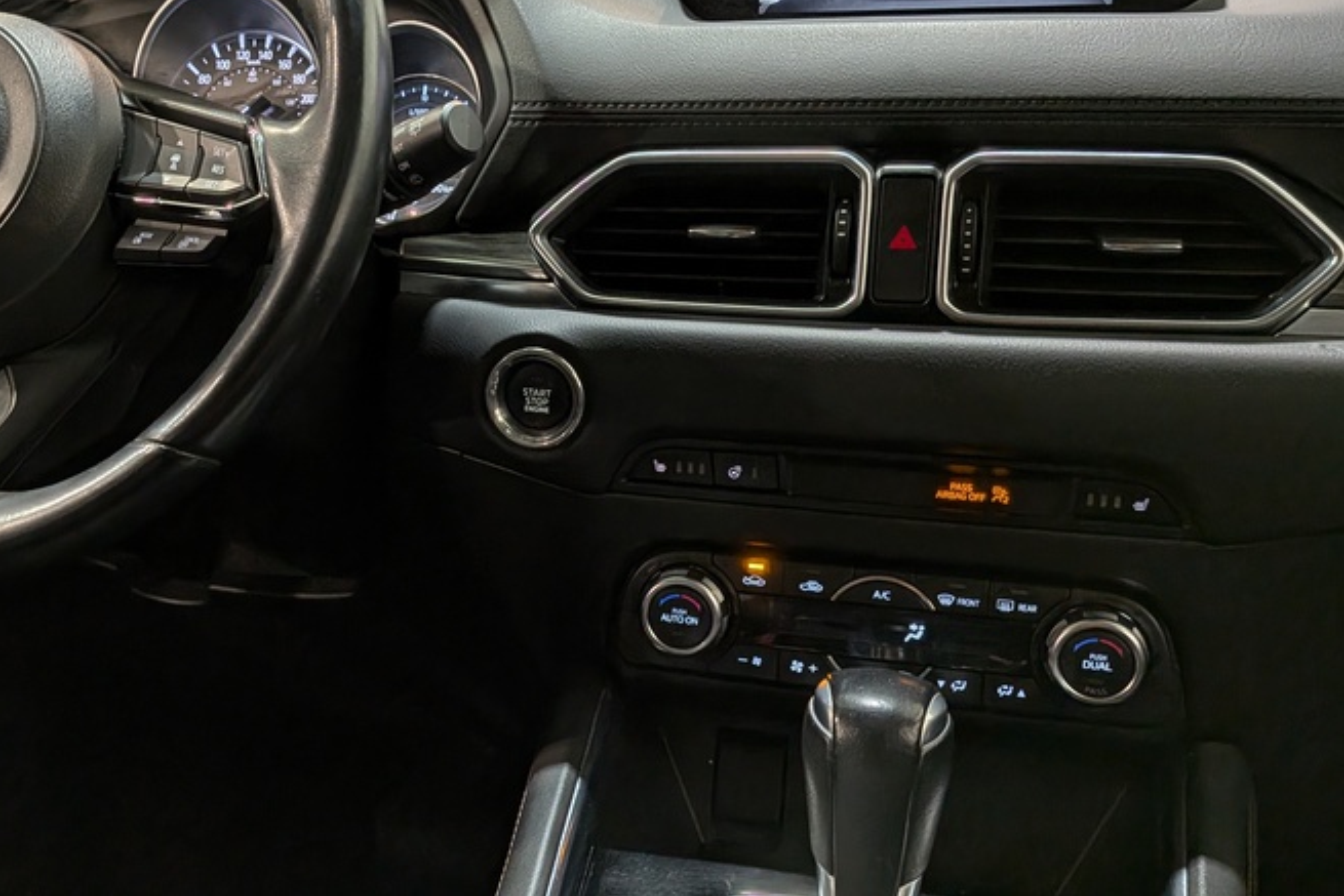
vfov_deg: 34.2
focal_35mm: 39
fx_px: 1456
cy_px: 406
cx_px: 441
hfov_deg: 48.7
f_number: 1.7
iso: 26
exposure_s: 1/115
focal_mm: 4.53
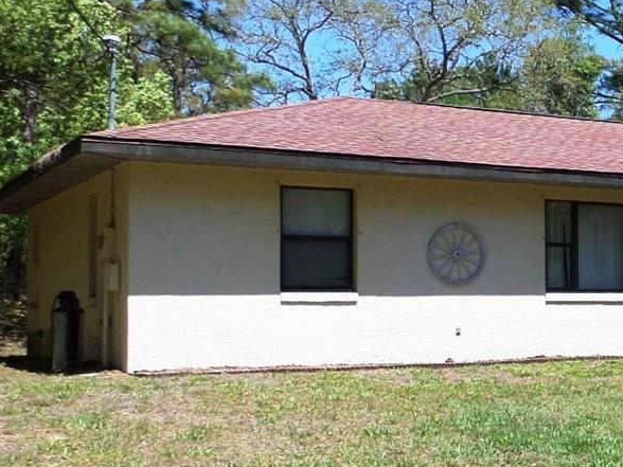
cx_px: 748
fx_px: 1224
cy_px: 302
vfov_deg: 21.6
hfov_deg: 25.6
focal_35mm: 68
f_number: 2.5
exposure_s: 1/1000
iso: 80
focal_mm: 4.5
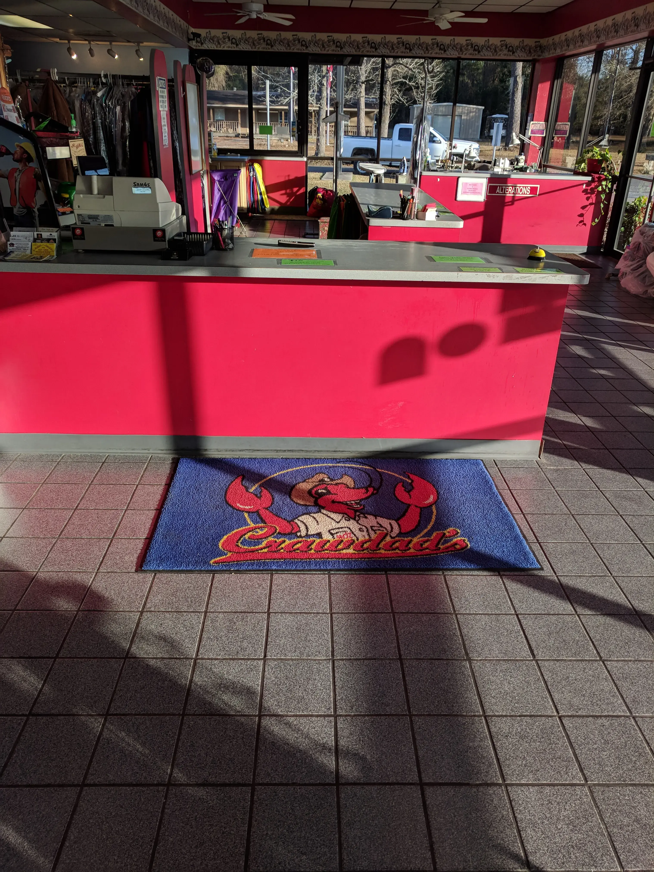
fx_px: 655
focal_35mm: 26
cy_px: 436
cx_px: 327
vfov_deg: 67.3
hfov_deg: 53.1
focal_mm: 4.67
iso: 50
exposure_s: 1/303
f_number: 2
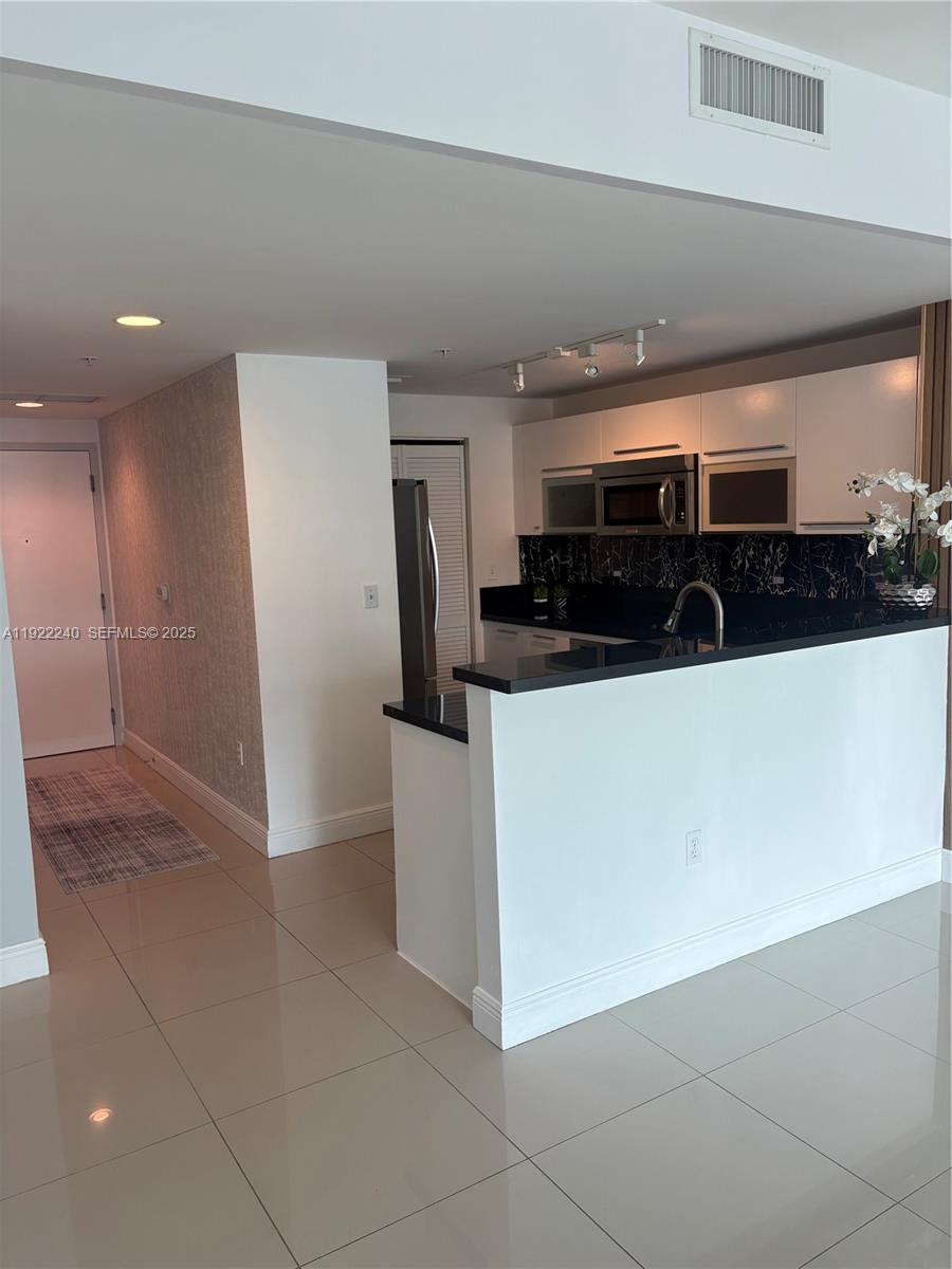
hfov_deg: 53.1
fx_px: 953
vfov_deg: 67.3
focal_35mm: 26
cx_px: 476
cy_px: 634
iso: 50
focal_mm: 5.96
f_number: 1.6
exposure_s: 1/120
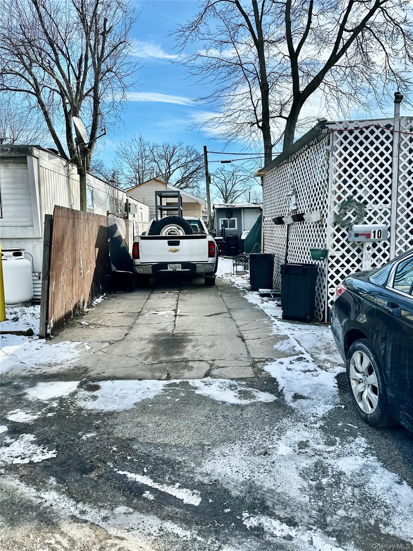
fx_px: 382
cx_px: 206
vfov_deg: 71.6
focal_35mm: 24
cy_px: 276
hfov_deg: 56.8
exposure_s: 1/2967
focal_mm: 6.86
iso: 80
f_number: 1.78
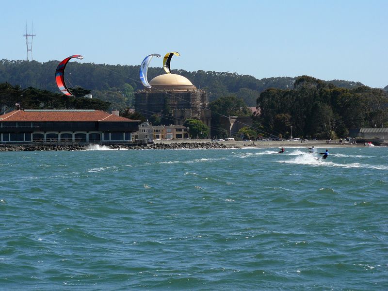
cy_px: 146
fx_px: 1424
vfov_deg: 11.7
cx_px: 194
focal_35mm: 127
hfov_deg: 15.5
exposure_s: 1/1000
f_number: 4
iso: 100
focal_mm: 21.2
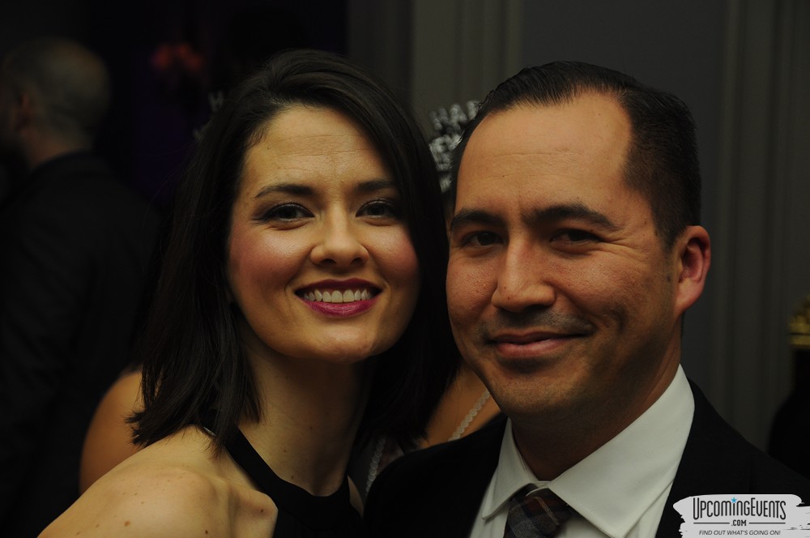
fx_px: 2225
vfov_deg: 13.8
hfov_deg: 20.6
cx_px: 405
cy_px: 269
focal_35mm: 99
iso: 400
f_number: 5.3
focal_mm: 66
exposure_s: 1/50
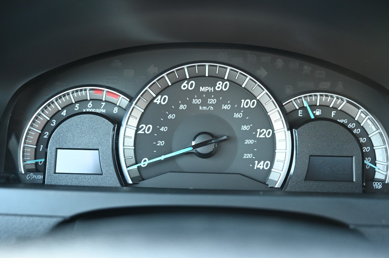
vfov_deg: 28.6
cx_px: 208
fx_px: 507
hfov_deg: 41.9
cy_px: 121
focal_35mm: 47
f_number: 4
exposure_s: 1/125
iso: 3200
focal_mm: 38
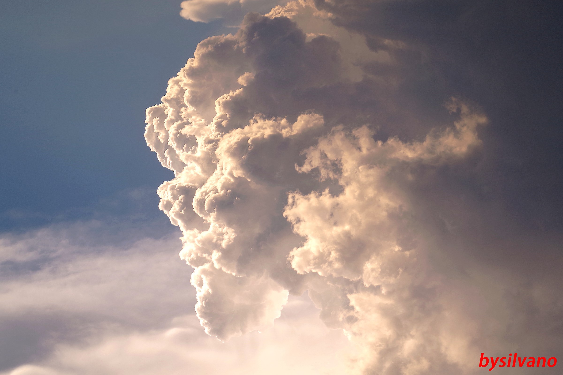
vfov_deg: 16.7
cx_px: 282
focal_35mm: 82
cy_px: 188
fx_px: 1282
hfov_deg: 24.8
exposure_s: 1/320
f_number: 7.1
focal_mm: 55
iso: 100
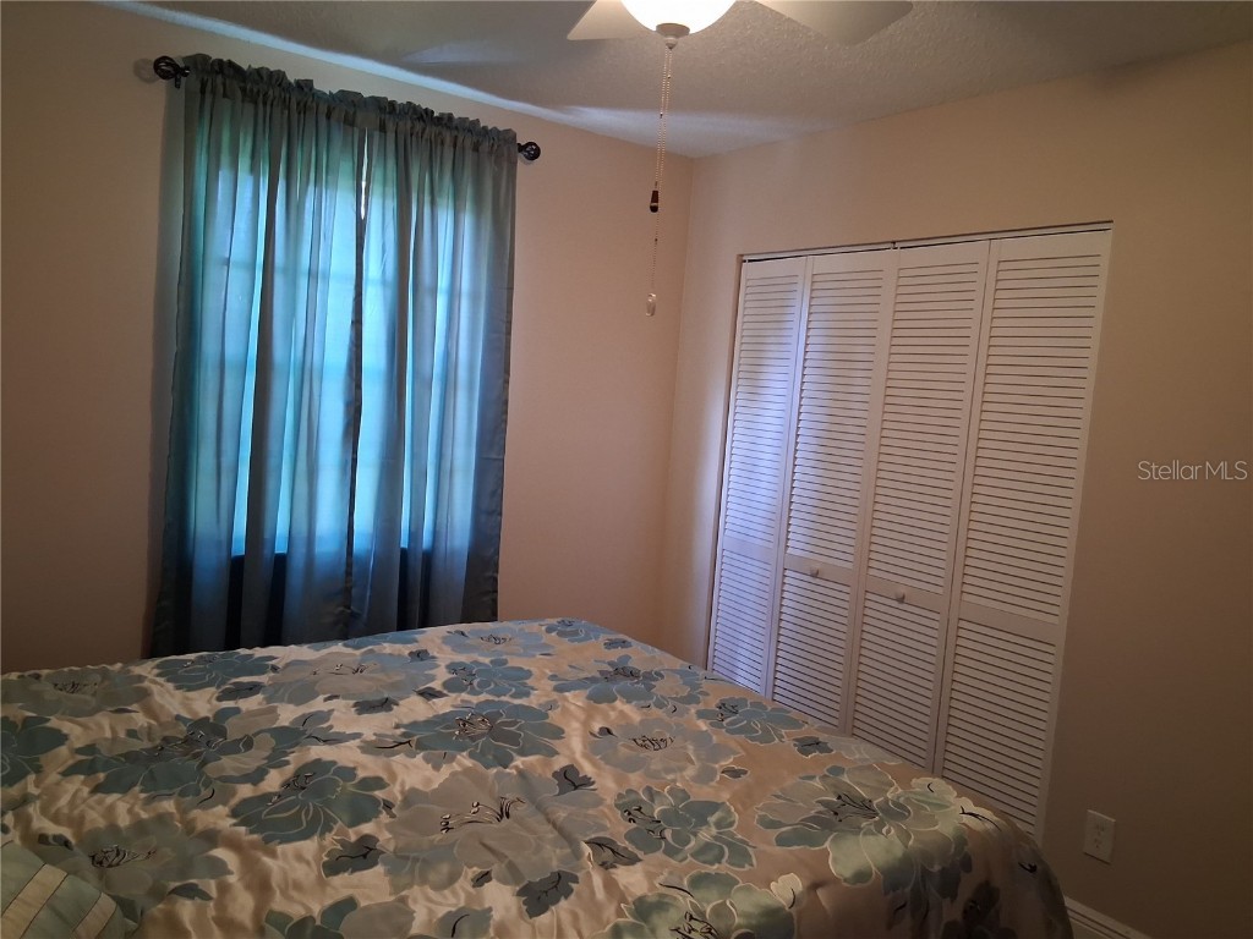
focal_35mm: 26
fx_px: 941
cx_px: 626
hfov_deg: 67.3
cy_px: 470
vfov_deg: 53.1
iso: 500
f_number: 1.8
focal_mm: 3.98
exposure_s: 1/60
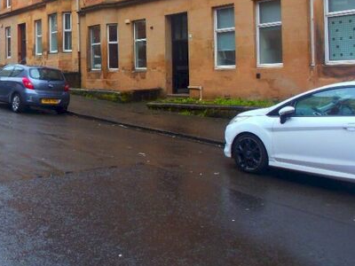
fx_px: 431
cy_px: 64
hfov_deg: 44.8
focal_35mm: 42
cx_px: 162
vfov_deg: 33.6
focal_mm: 4.3
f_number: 2.9
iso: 64
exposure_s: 1/60
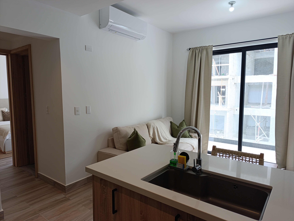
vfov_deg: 59.0
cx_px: 147
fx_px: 196
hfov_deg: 73.8
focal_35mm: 23
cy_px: 110
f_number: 1.6
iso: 250
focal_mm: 6.14
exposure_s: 1/100
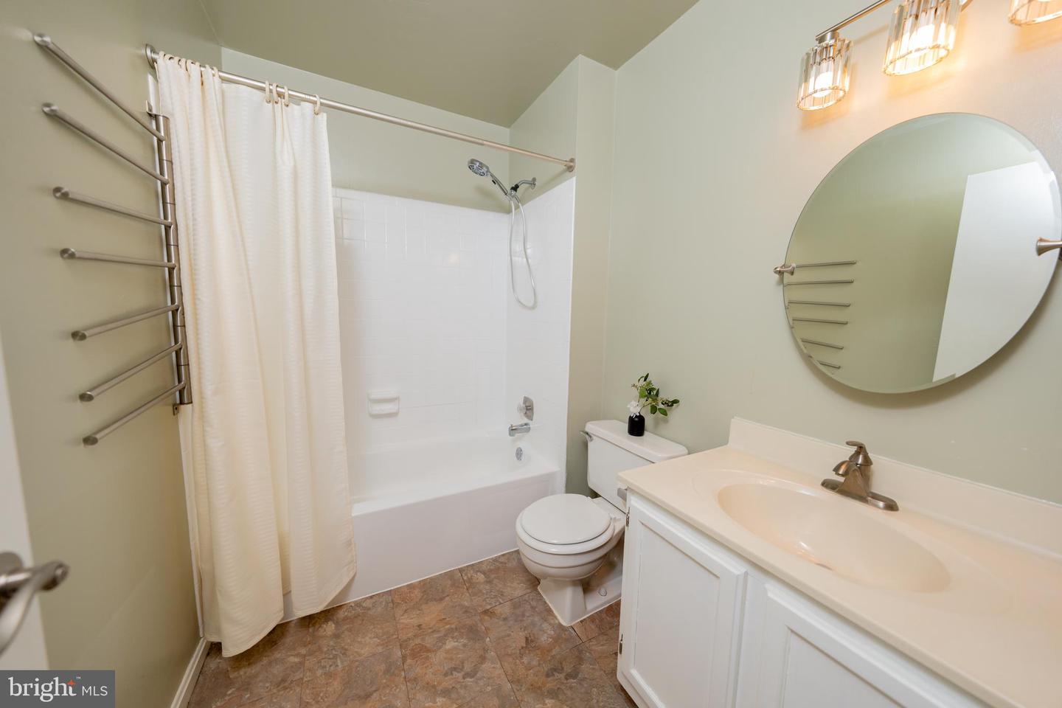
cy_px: 354
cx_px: 531
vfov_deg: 90.0
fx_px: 354
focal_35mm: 12
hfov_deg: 112.6
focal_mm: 12
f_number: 2.8
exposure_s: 1/400
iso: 800
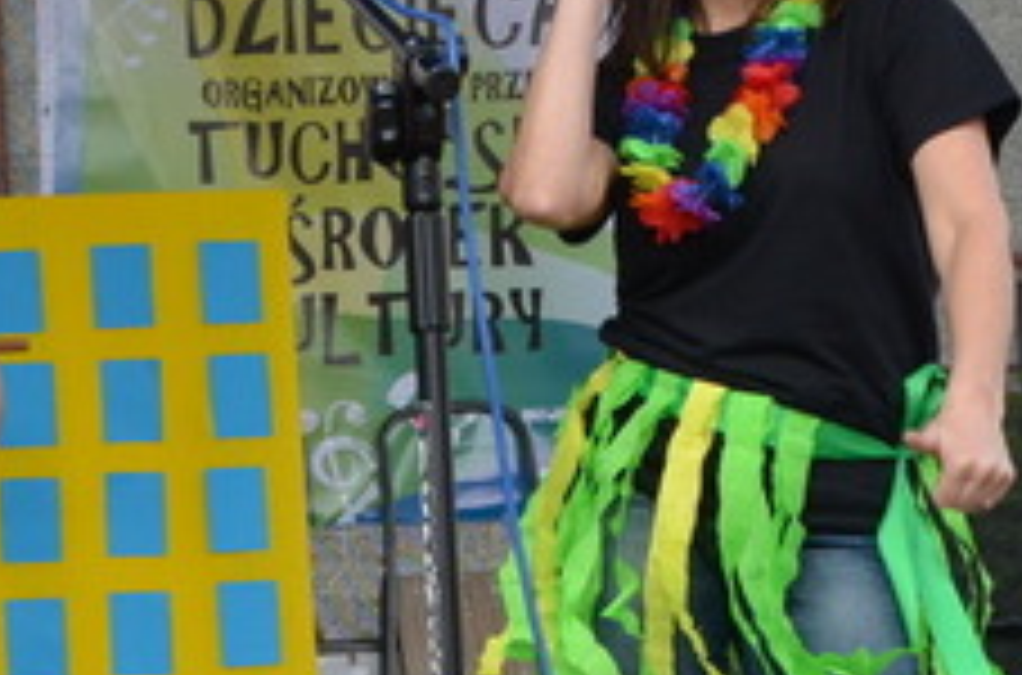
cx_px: -221
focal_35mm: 165
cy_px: 558
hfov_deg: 12.2
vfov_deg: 8.3
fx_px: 4659
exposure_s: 1/400
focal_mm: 35
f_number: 10
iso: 800
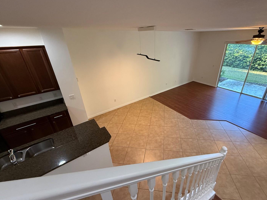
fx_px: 123
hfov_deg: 94.0
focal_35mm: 16
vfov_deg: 78.0
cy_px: 95
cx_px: 151
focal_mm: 2.22
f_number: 2.2
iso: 320
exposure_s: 1/60
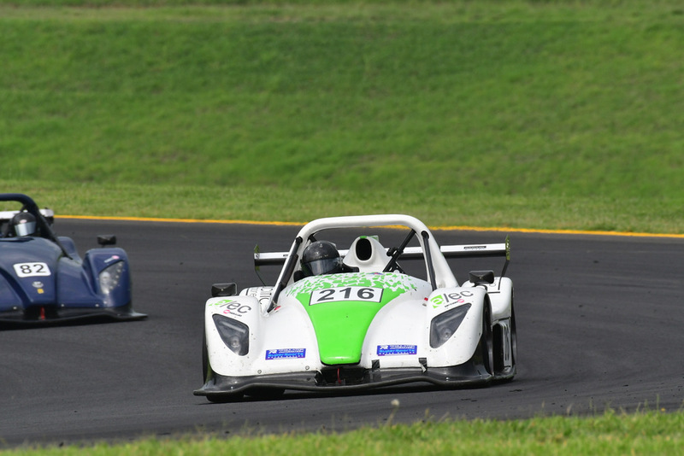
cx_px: 342
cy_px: 228
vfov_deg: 2.0
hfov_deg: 3.0
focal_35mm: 690
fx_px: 13114
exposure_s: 1/640
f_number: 10
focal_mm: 460
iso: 500
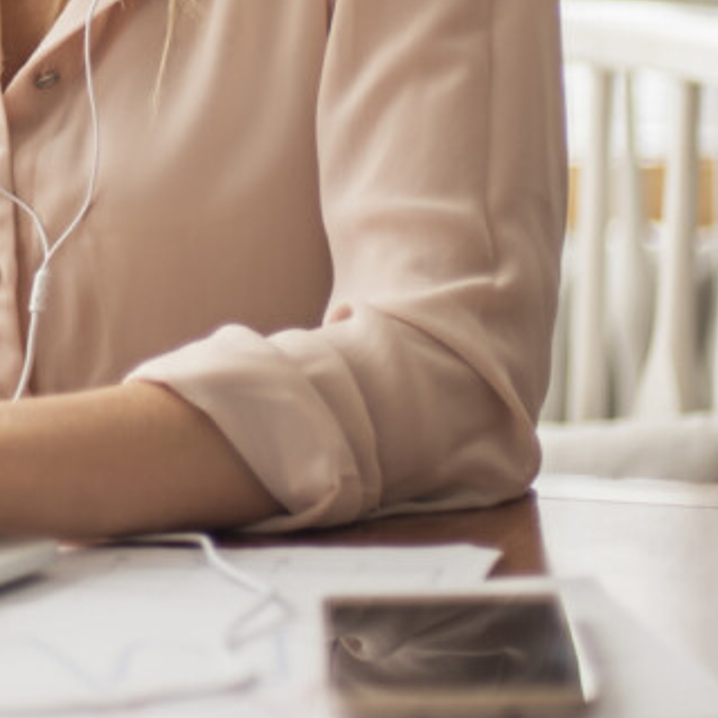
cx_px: -126
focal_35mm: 160
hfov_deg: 10.7
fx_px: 3755
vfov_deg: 10.8
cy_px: -100
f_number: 1.8
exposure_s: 1/320
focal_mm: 50
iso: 100
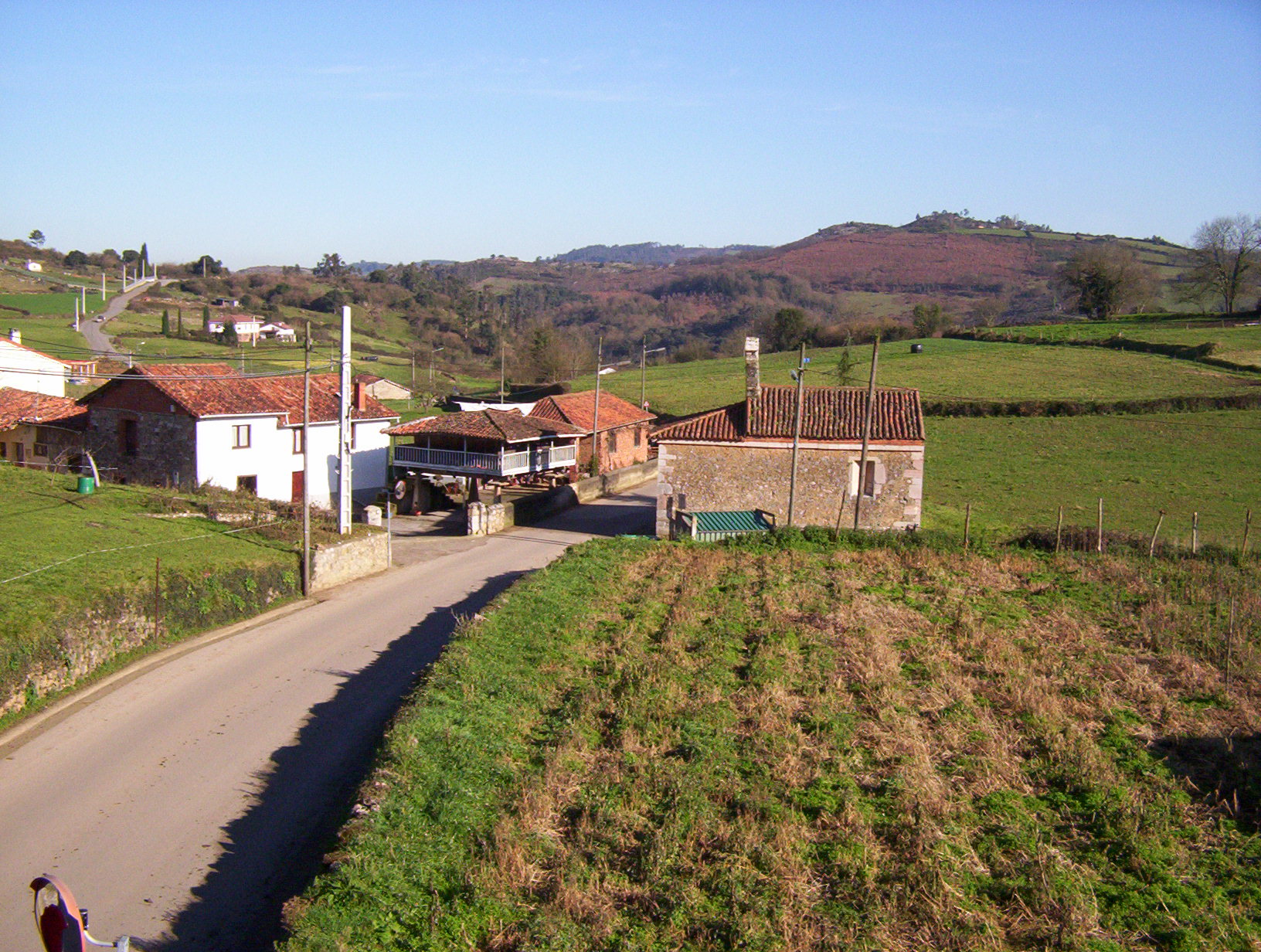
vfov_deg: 37.0
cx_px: 630
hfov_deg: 47.8
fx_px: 1424
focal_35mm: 39
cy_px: 476
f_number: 3.84
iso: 100
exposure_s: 1/1171
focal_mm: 5.26
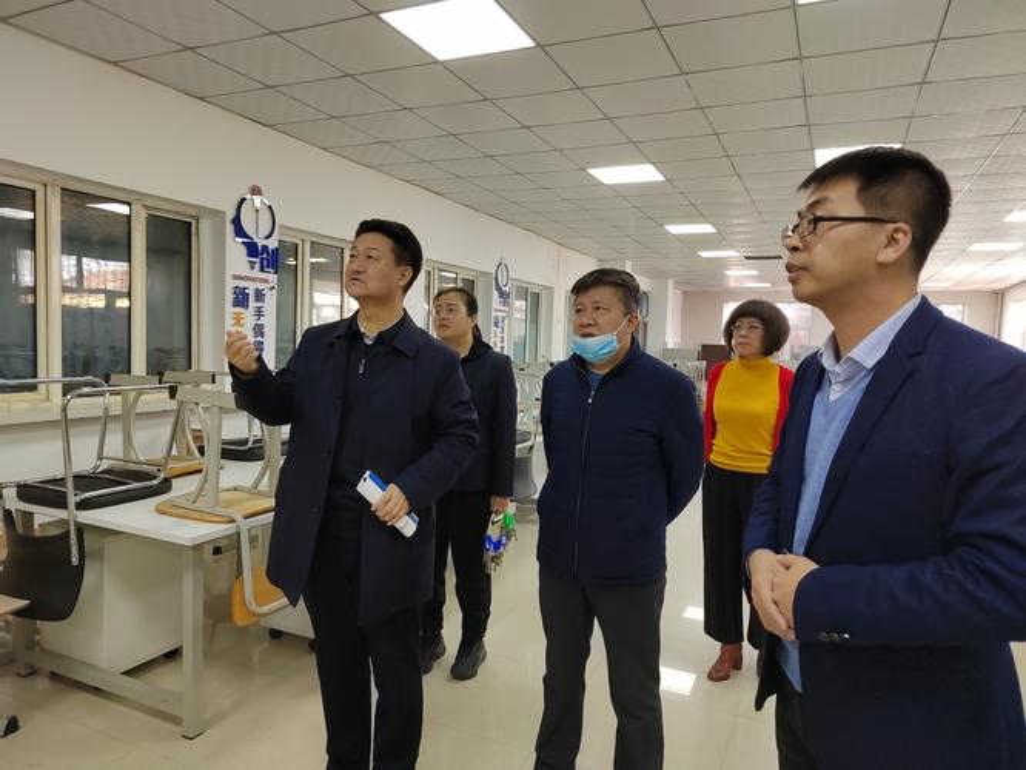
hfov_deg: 73.9
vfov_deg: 58.9
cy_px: 385
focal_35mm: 23
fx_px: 682
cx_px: 513
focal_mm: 5.52
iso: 994
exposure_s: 1/100
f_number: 1.9
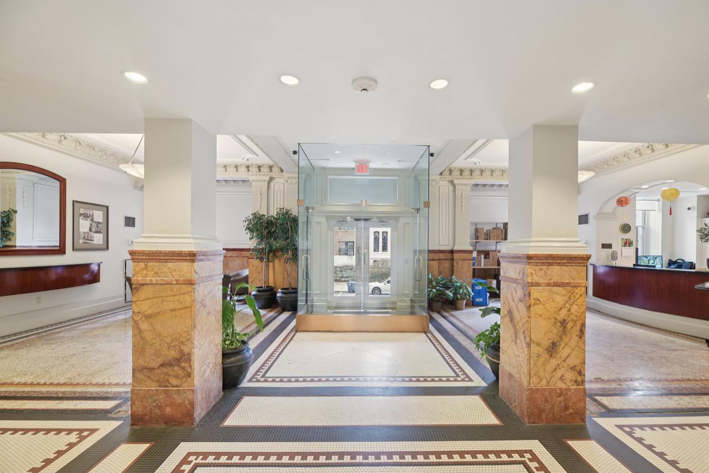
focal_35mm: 15
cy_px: 250
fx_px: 295
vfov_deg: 77.3
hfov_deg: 100.4
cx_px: 364
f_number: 8
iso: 400
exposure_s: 1/4
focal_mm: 14
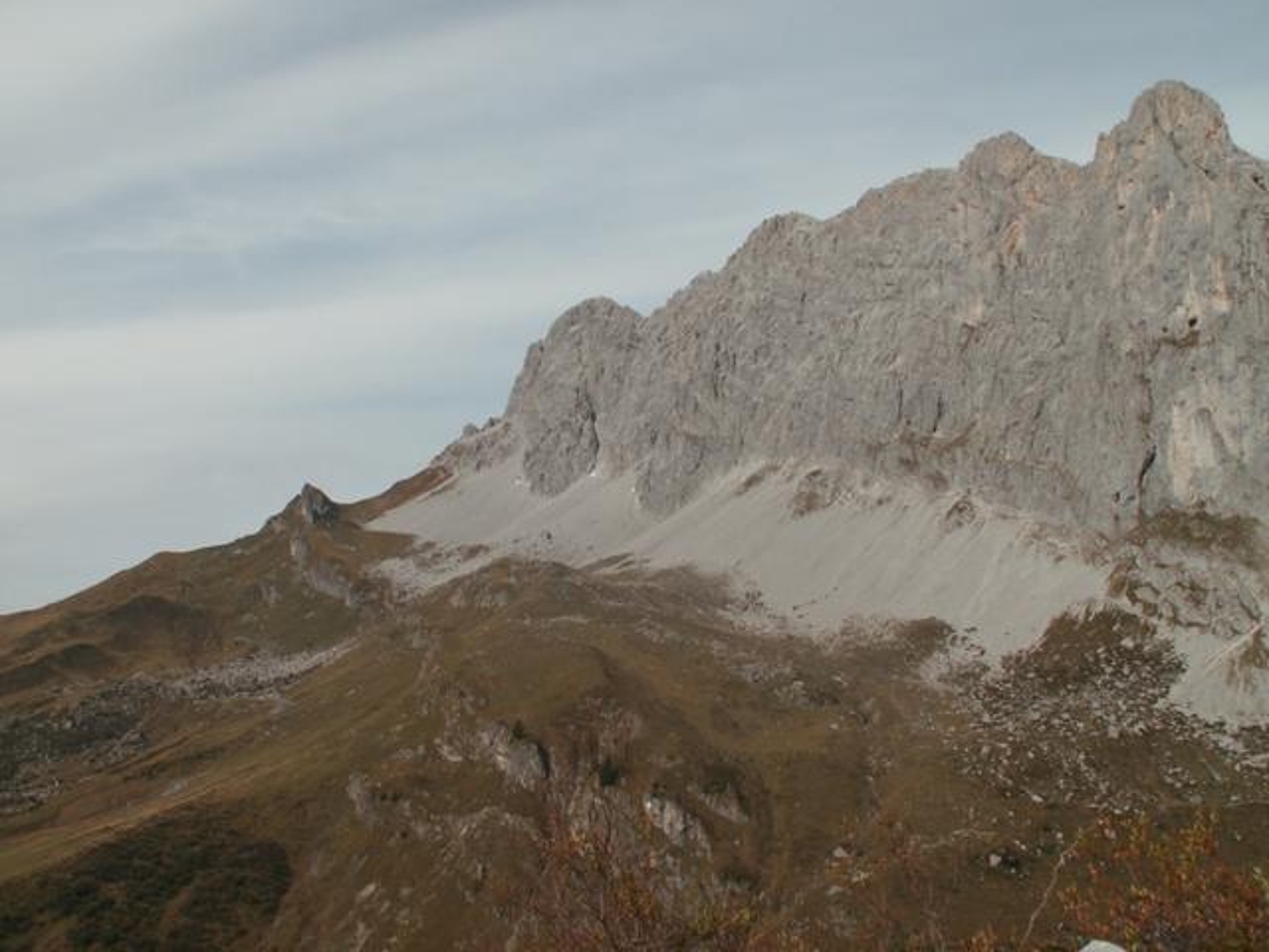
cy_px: 476
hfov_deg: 52.6
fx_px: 1283
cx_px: 634
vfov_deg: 40.7
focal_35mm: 35
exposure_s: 1/800
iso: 50
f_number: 4.5
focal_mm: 5.86
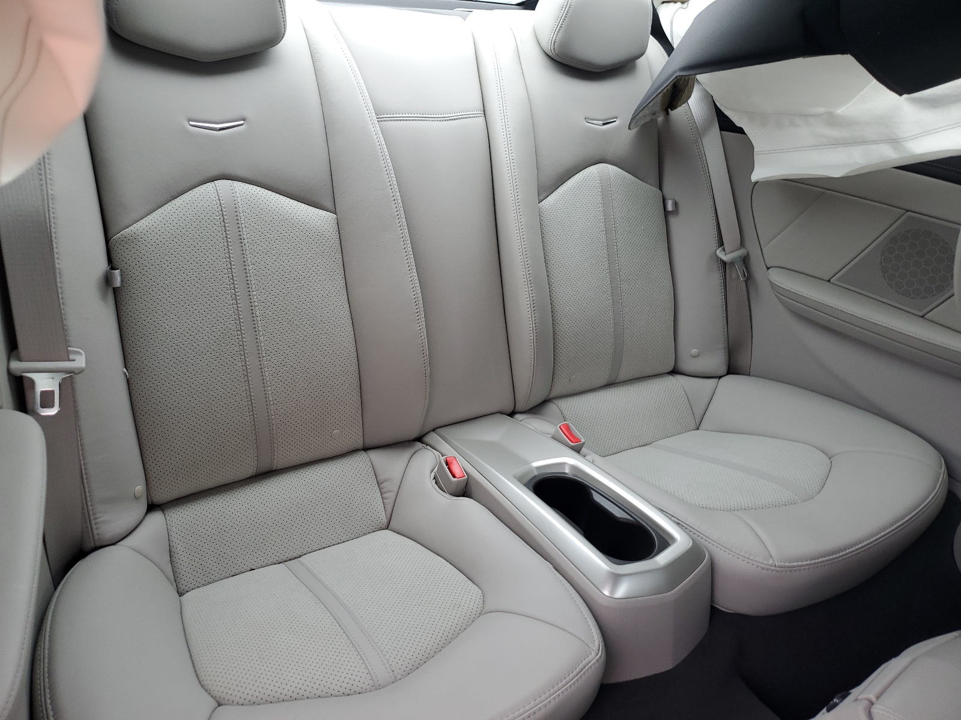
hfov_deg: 67.3
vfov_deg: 53.1
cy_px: 360
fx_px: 722
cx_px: 480
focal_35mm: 26
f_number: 1.5
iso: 52
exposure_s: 1/50
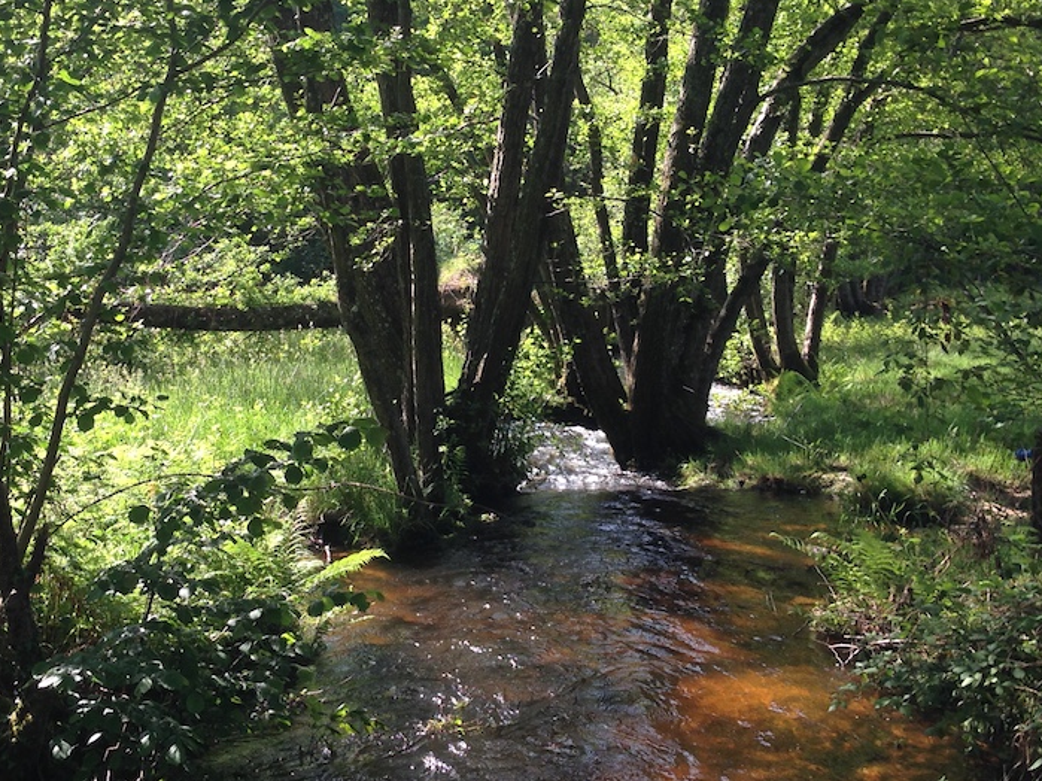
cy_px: 383
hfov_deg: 37.5
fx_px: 1535
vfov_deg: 28.6
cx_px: 468
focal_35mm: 51
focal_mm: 4.12
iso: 50
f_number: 2.4
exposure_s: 1/262
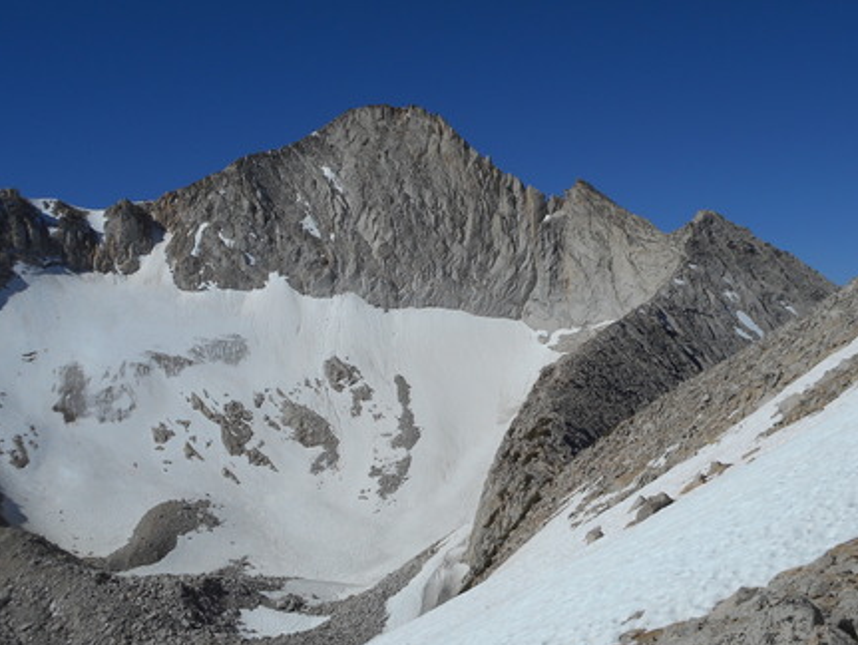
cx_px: 464
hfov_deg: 37.4
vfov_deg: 28.6
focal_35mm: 51
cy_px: 355
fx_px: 1265
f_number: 13.3
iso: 80
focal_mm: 7.9
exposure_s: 1/250
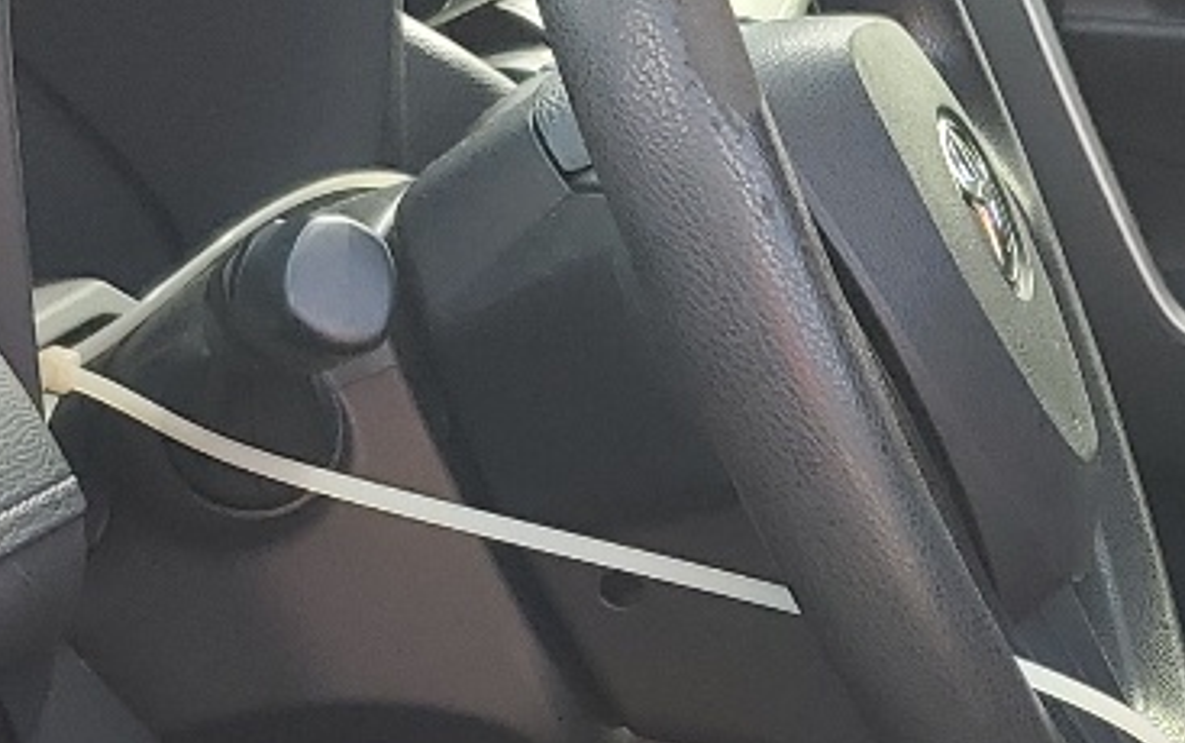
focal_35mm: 120
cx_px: 1395
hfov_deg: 16.7
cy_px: 934
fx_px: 3878
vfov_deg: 10.7
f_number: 1.5
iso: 50
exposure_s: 1/270
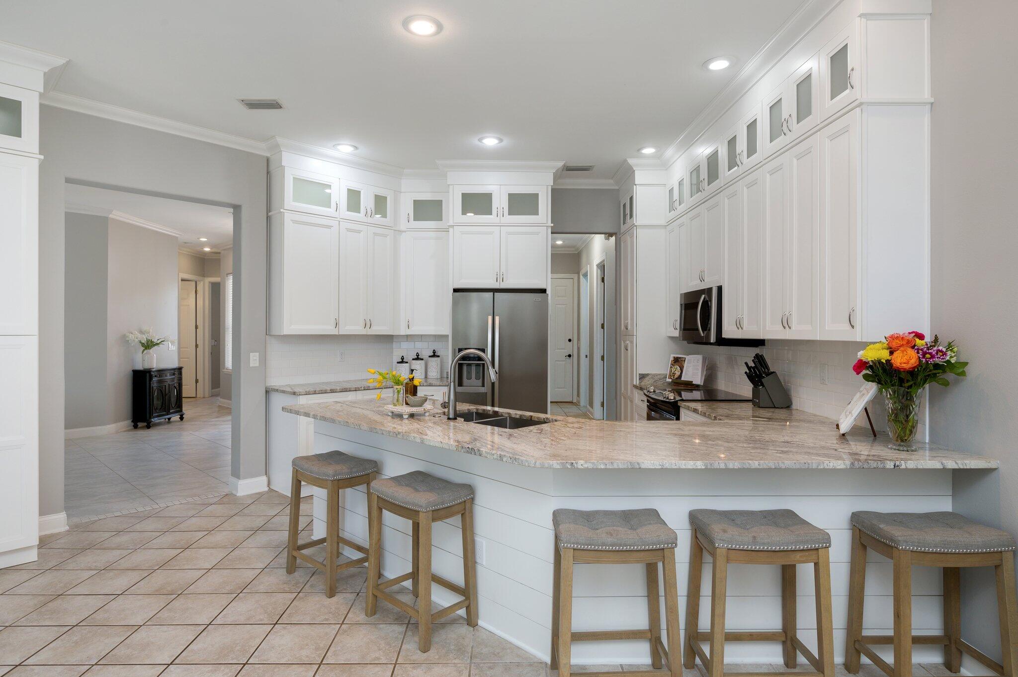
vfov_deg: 63.1
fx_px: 551
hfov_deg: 85.5
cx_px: 509
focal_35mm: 20
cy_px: 338
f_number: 9
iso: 250
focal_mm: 19.5
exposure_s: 1/30
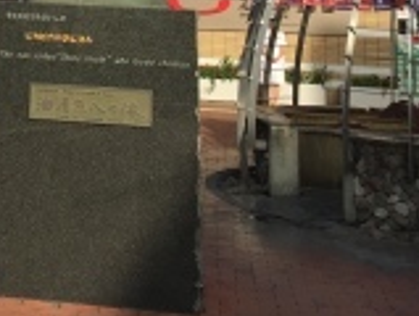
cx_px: -42
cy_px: -170
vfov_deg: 15.0
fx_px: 1104
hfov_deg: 20.5
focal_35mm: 91
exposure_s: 1/1412
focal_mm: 4.15
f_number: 2.2
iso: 32
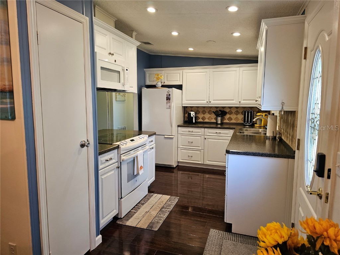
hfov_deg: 73.9
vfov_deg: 58.9
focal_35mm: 23
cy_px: 128
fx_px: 226
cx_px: 170
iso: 250
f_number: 1.7
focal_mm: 6.3
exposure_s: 1/120
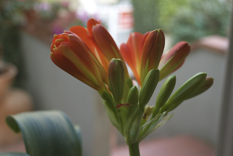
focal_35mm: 70
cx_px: 116
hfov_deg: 28.8
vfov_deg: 19.5
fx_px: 453
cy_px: 78
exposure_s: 1/80
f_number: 8
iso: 1000
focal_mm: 70
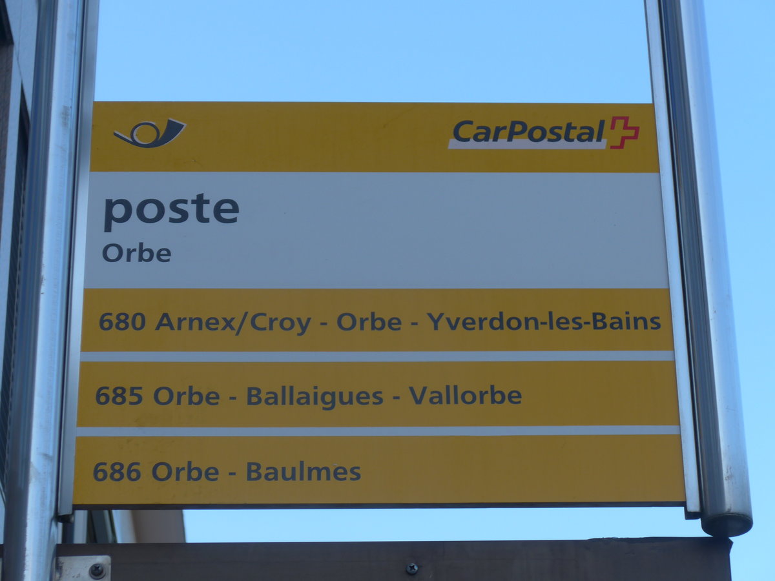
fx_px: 2619
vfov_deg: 12.7
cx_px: 388
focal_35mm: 117
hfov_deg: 16.8
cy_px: 290
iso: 80
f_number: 5
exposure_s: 1/125
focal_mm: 22.9
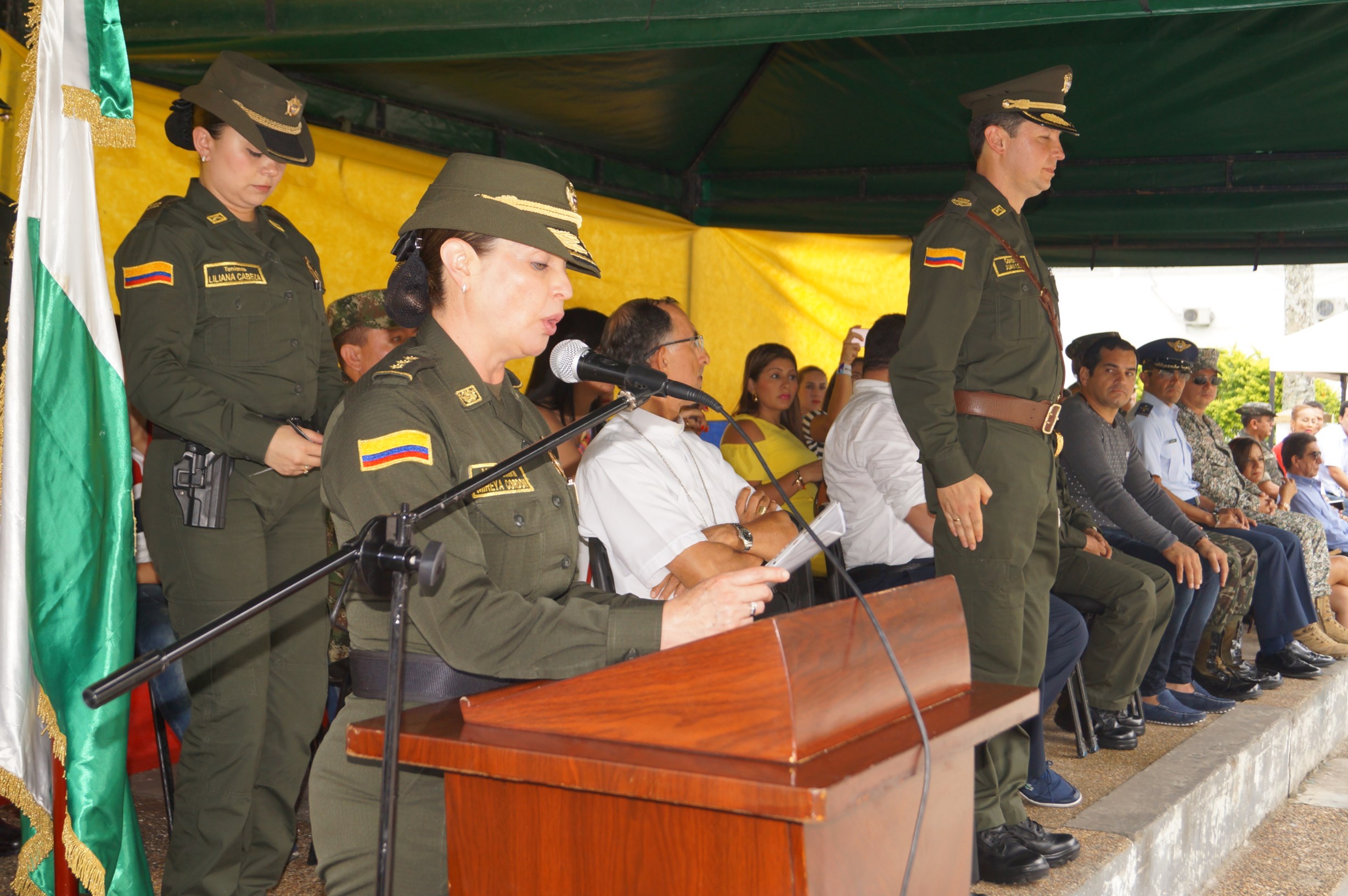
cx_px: 674
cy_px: 448
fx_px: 1683
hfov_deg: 43.6
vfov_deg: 29.8
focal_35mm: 45
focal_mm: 30
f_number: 4.5
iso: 320
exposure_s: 1/60
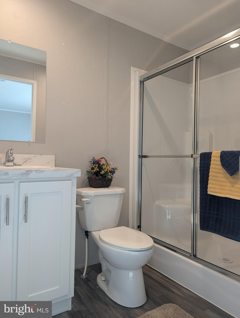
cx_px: 120
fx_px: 221
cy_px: 159
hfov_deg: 56.9
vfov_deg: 71.5
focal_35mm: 24
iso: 60
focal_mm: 6.81
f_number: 1.85
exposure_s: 1/40
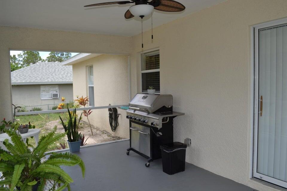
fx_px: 215
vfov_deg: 47.9
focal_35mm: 27
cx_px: 144
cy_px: 96
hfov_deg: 67.4
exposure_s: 1/80
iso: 100
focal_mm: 18
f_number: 7.1
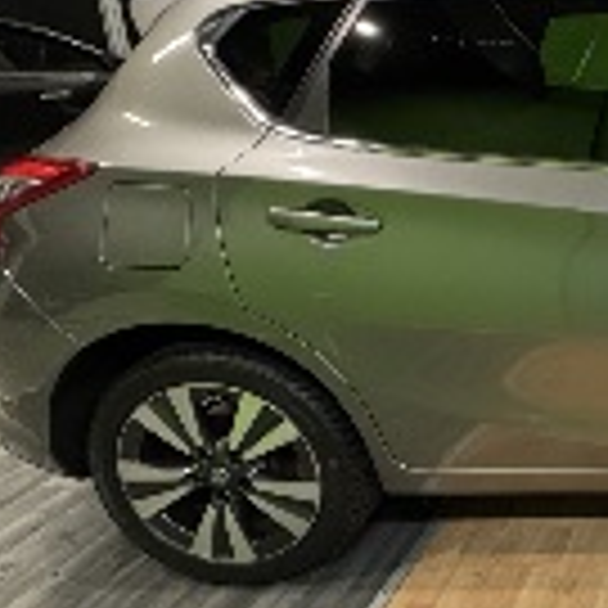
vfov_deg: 43.4
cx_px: 811
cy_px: 221
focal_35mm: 38
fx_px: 755
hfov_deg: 32.0
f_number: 2.2
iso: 640
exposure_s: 1/50
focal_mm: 2.22
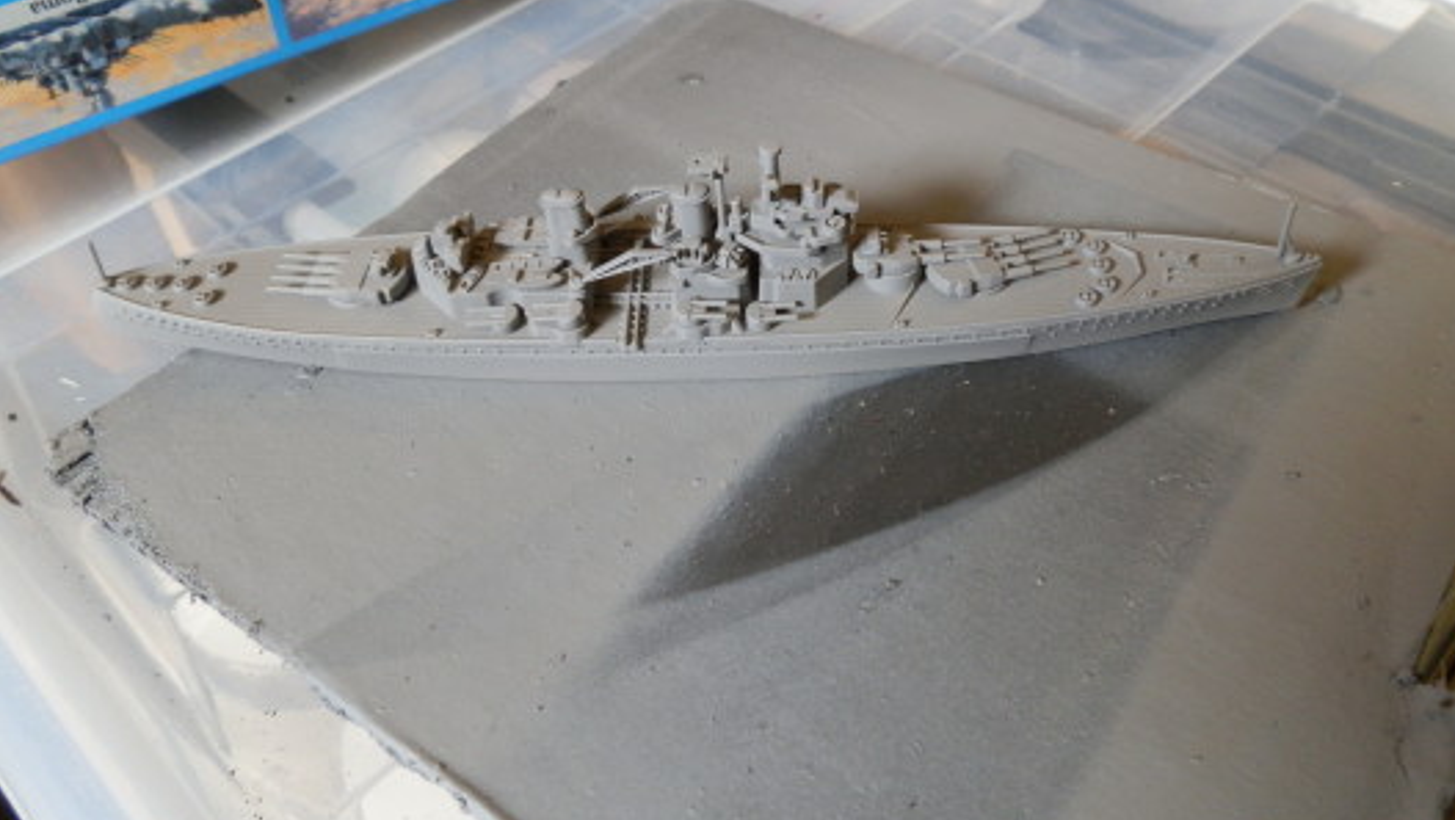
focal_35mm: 31
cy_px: 326
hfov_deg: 62.6
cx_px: 737
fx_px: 1197
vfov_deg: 37.7
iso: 125
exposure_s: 1/30
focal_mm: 5
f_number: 3.1
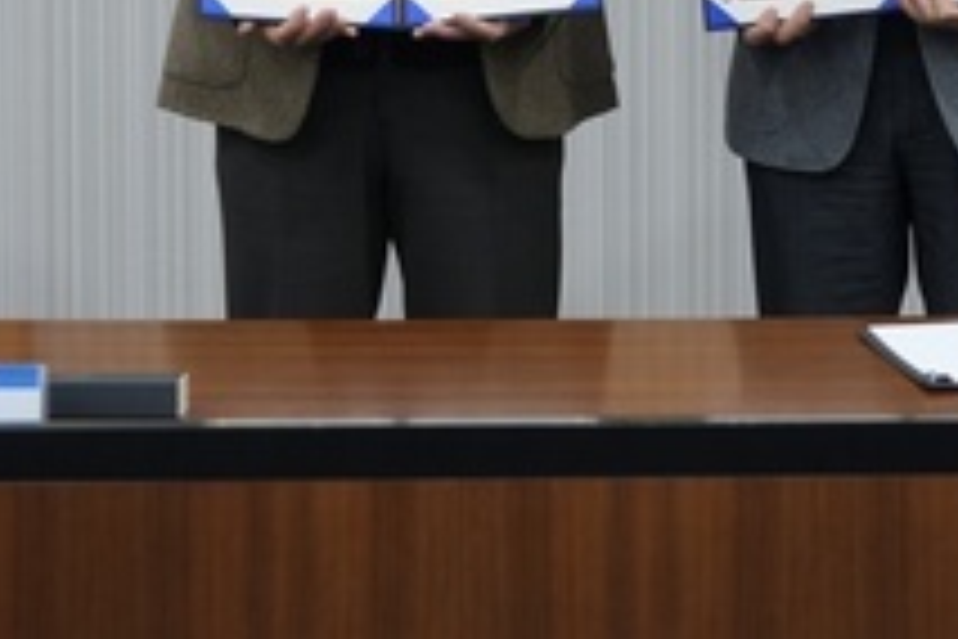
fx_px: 3379
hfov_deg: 16.1
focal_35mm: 127
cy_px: -286
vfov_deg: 10.5
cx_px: 639
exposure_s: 1/50
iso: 640
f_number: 4
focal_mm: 43
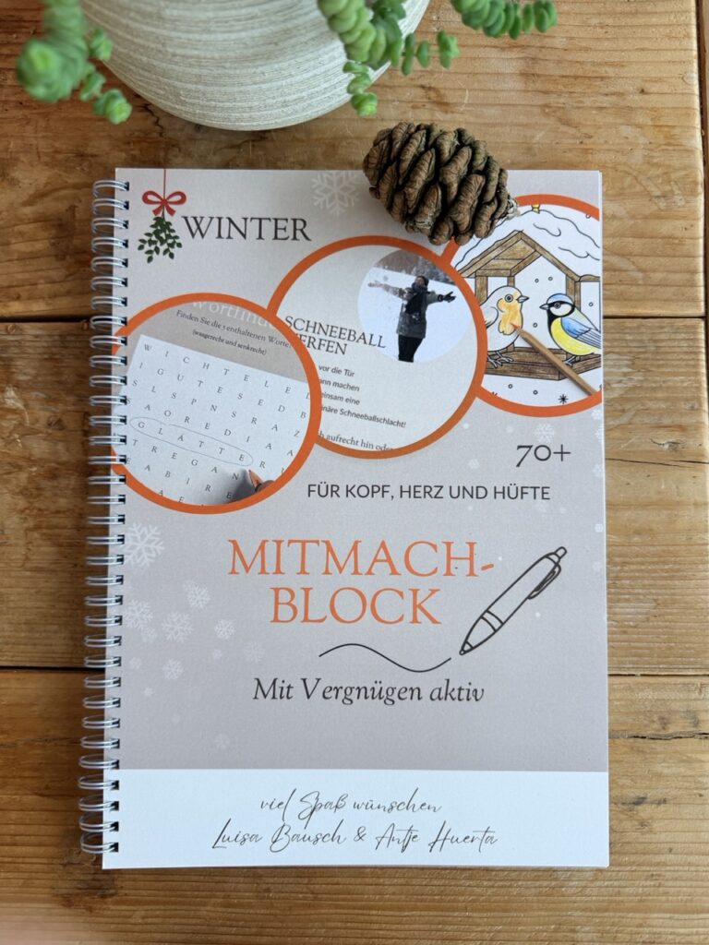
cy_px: 472
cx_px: 354
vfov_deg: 71.6
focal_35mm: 24
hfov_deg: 56.8
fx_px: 655
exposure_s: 1/121
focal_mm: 6.76
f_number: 1.78
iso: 125
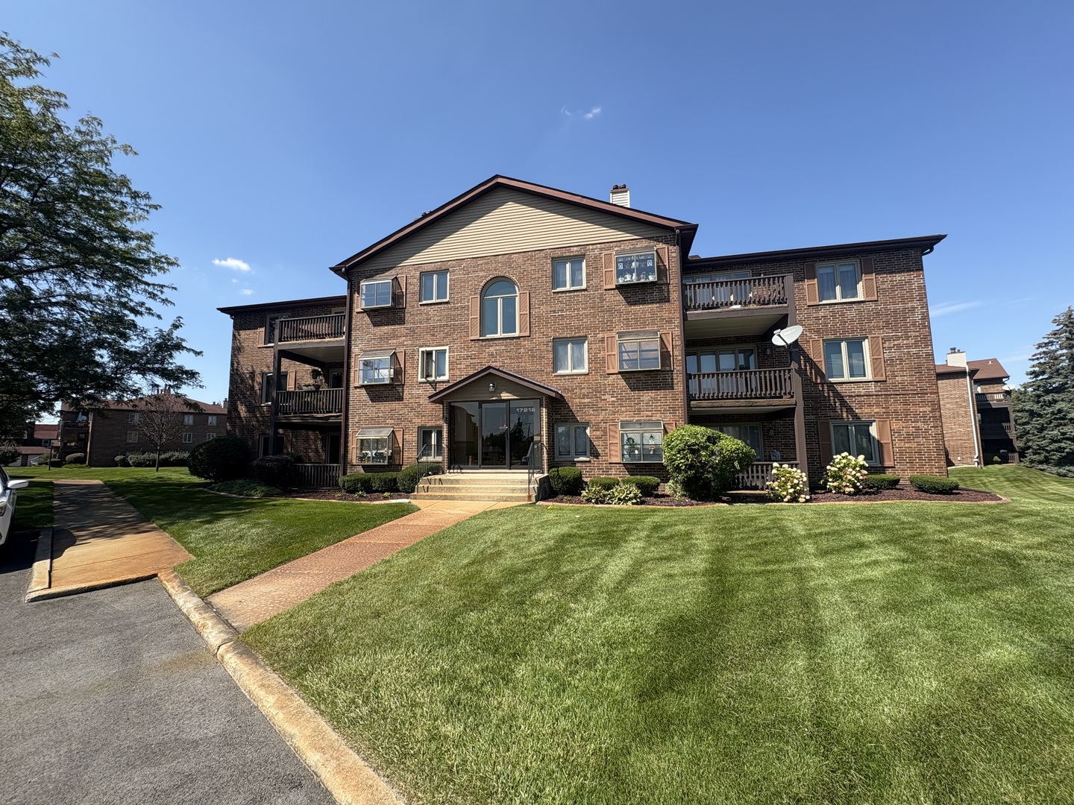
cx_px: 537
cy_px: 402
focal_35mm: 14
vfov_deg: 85.7
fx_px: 434
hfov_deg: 102.1
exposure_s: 1/1094
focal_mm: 2.22
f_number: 2.2
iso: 40
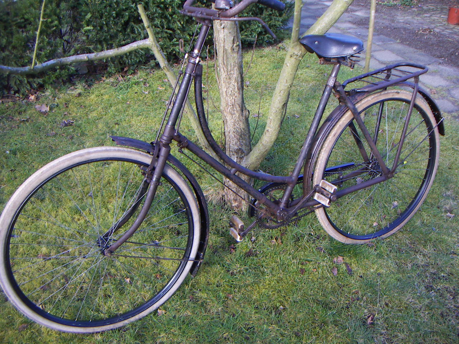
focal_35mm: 36
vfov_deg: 39.7
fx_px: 477
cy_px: 172
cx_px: 230
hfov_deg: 51.4
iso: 50
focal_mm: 4.7
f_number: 2.8
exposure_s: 1/125
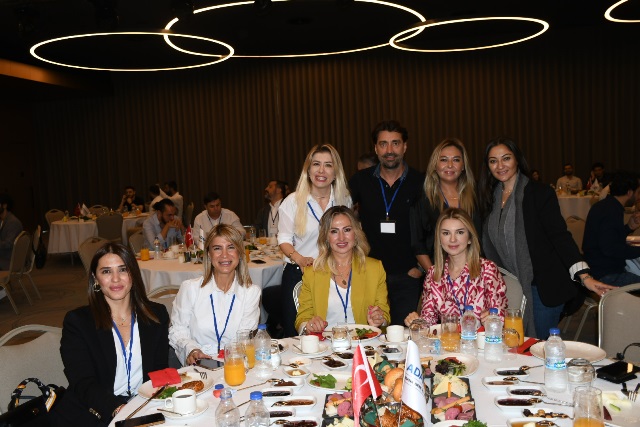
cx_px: 320
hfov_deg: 55.8
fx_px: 605
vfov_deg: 38.9
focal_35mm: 34
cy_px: 214
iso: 400
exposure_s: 1/60
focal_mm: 23
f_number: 4
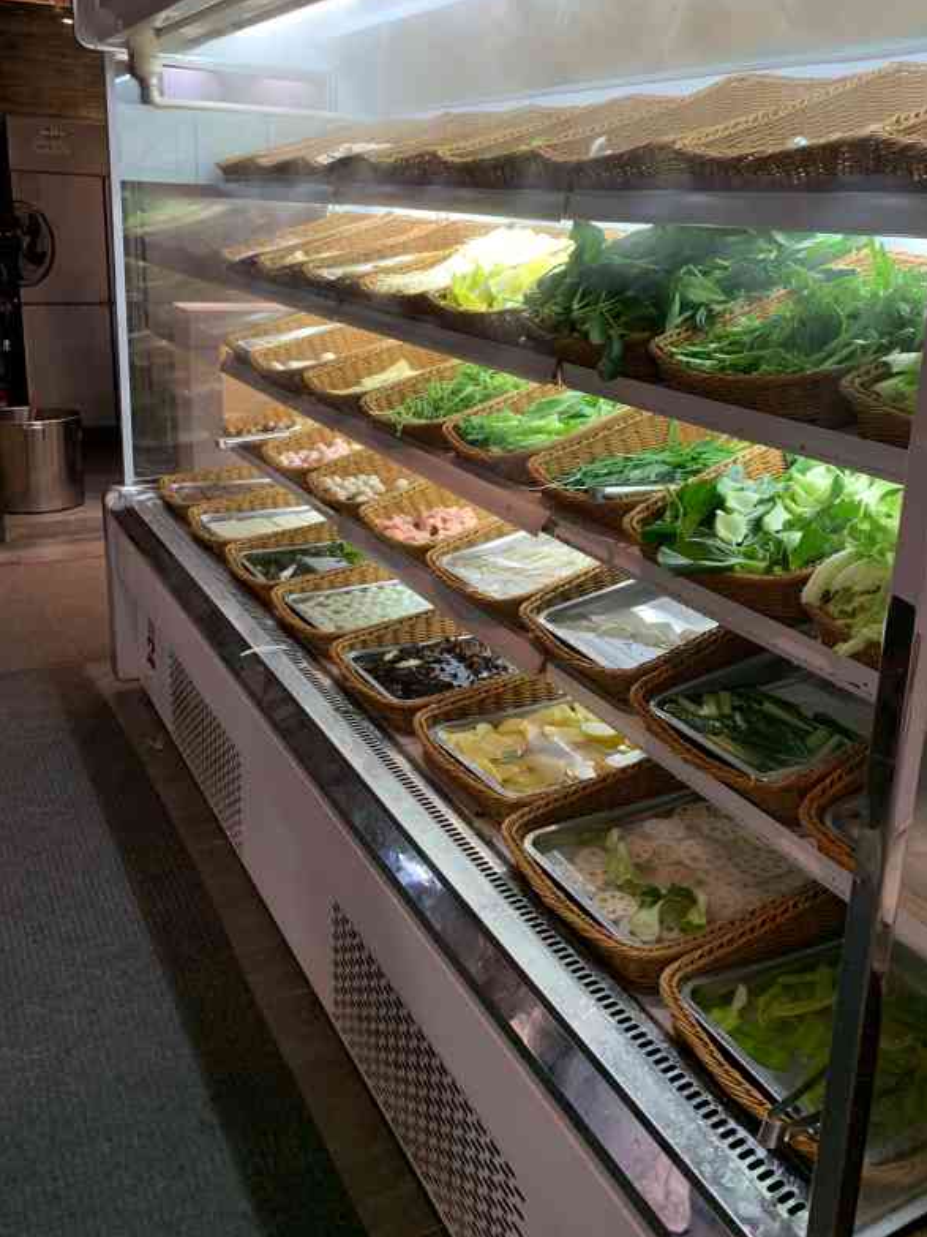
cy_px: 521
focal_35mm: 31
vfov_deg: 58.1
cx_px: 551
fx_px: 1107
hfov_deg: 45.2
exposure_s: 1/50
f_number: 1.8
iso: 100
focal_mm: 4.25
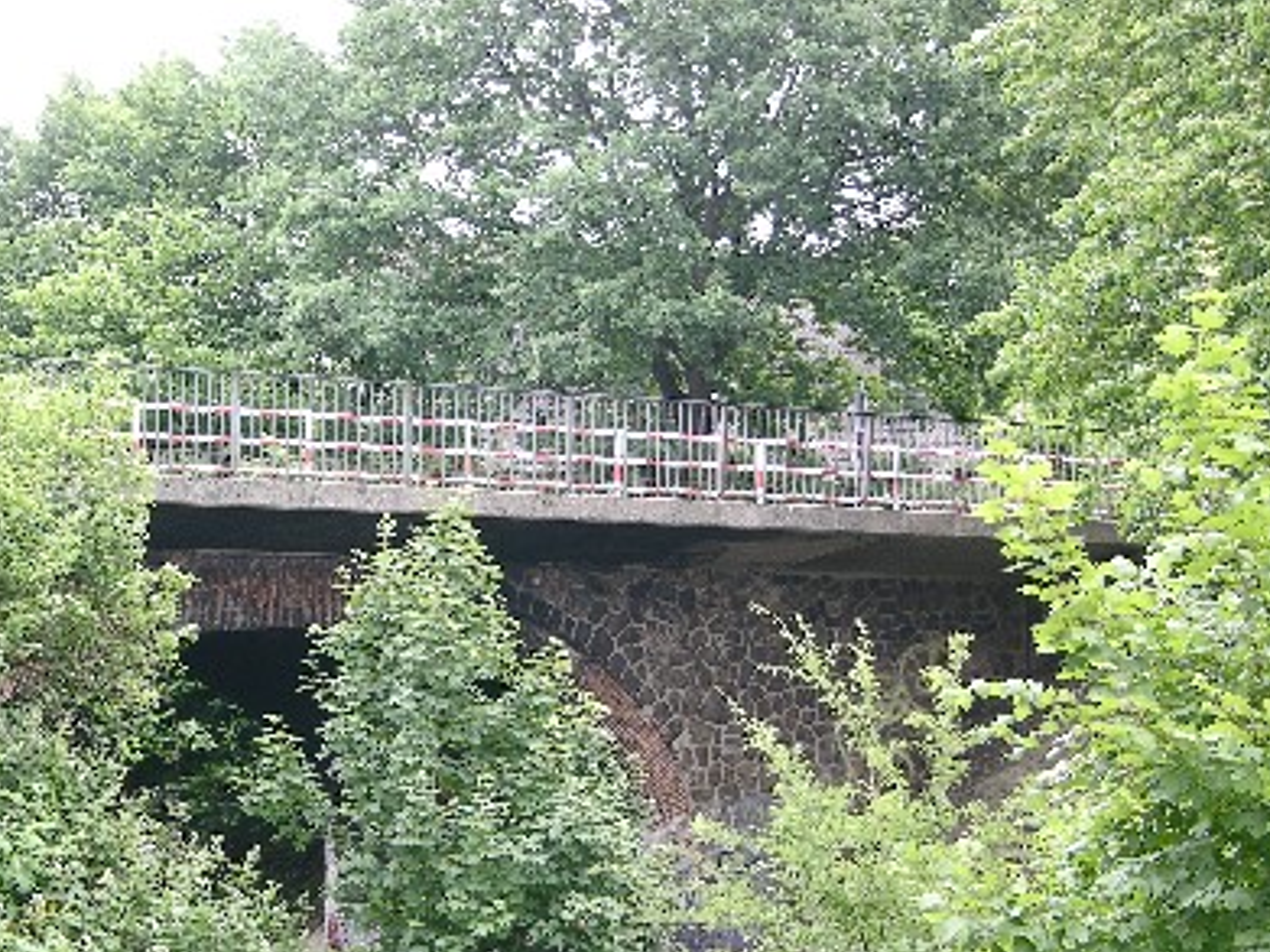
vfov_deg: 13.3
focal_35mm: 111
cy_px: 647
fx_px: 4071
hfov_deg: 17.7
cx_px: 450
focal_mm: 18.8
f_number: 3.3
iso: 50
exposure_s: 1/32.5
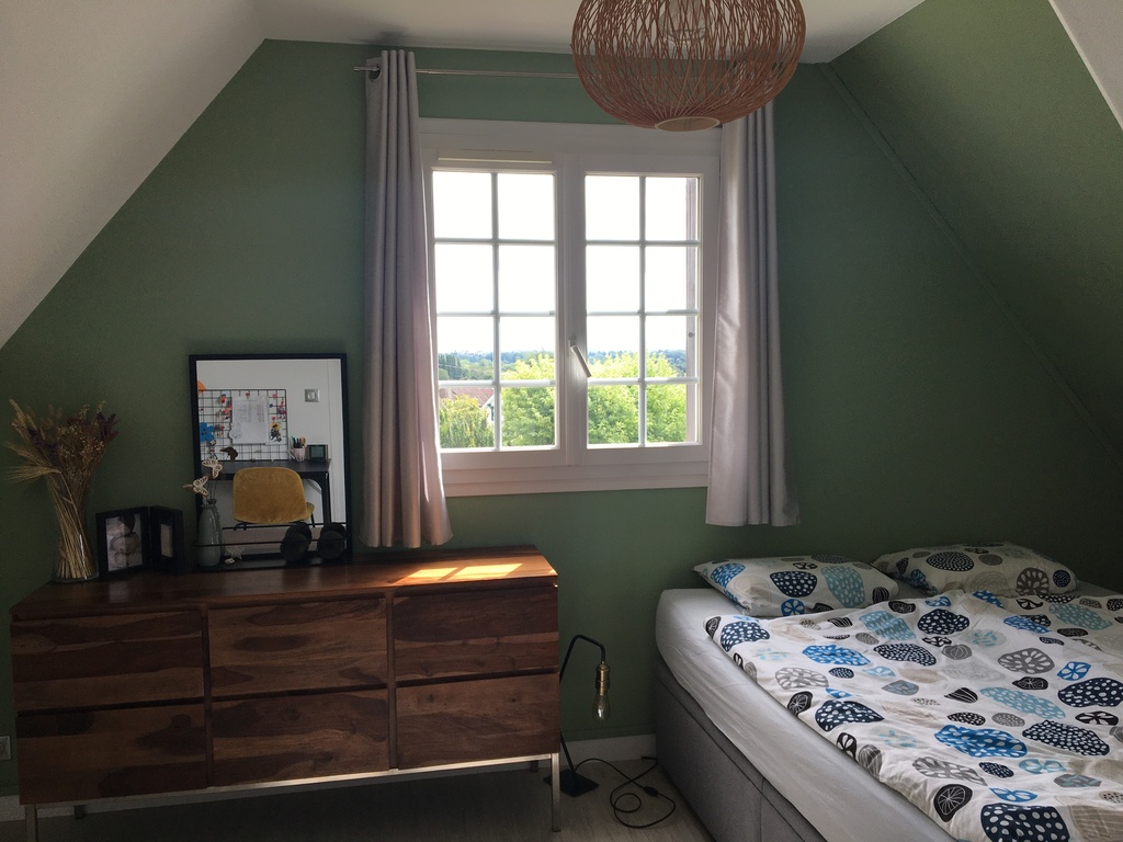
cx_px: 562
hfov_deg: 61.7
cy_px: 421
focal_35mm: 29
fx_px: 941
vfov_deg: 48.2
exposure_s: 1/215
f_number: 2.2
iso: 25
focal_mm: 4.15
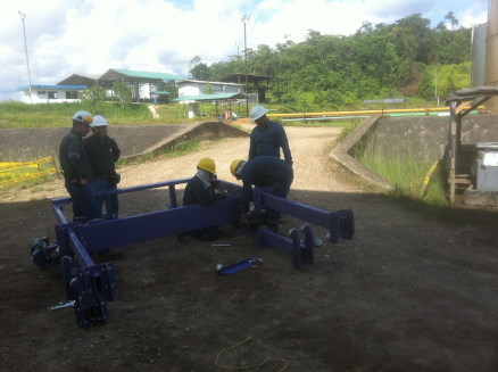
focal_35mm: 35
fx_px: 503
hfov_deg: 52.7
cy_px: 186
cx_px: 249
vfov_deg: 40.6
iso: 80
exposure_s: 1/736
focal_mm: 3.85
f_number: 2.8
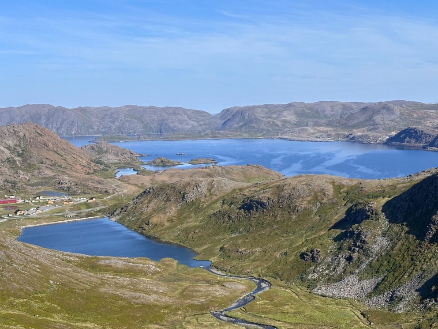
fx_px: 734
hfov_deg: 33.2
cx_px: 237
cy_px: 185
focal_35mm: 58
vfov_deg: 25.2
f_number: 1.78
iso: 64
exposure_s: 1/4016
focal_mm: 6.86
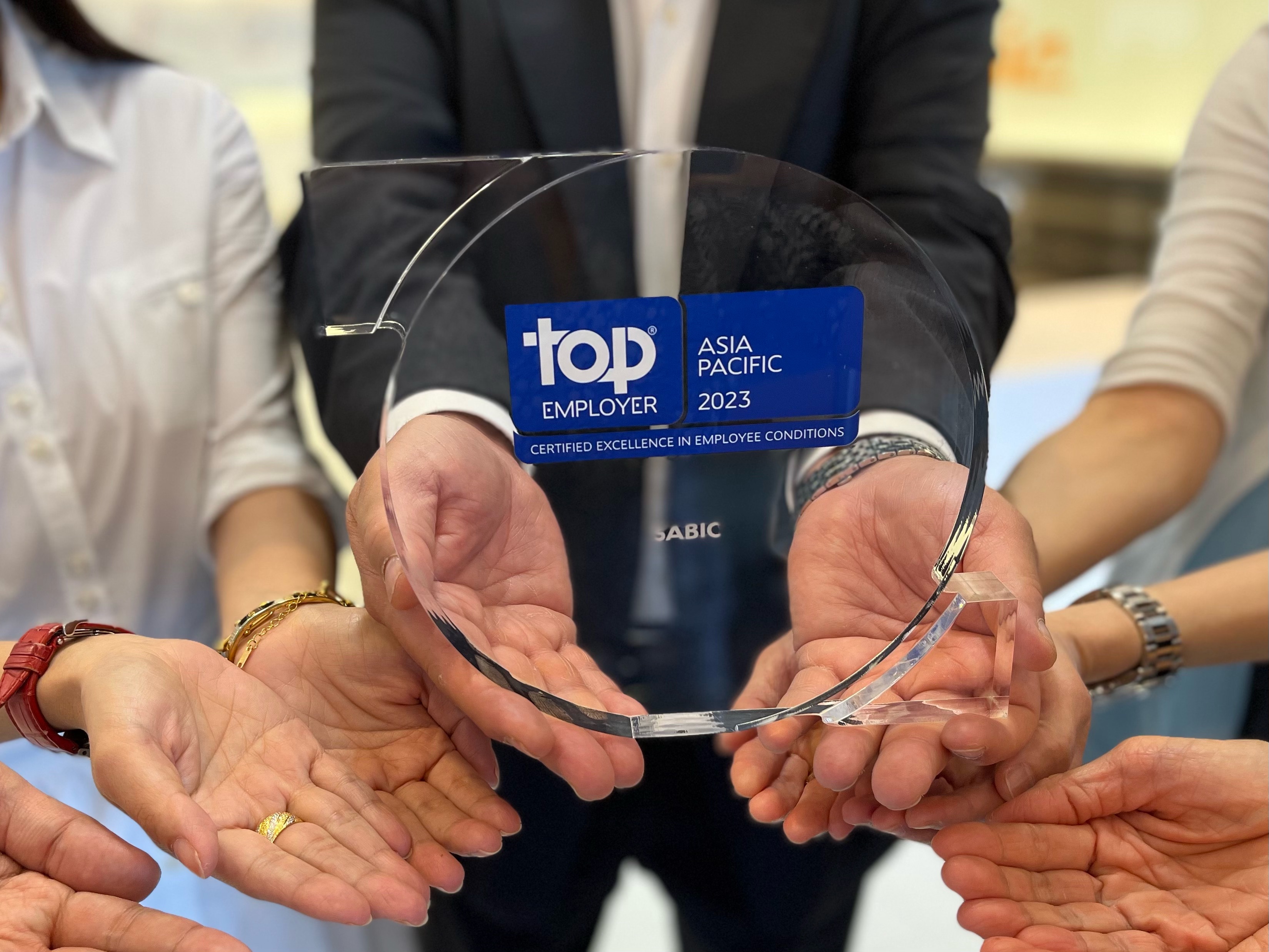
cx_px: 634
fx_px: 953
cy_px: 476
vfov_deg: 53.1
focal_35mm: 26
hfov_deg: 67.3
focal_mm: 5.1
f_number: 1.6
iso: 100
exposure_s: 1/100
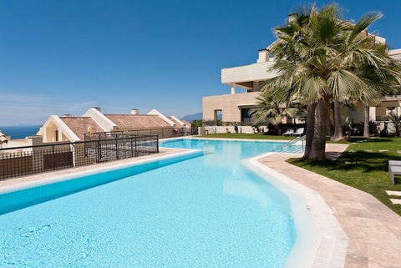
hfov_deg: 81.2
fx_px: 234
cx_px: 200
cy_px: 134
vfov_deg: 59.6
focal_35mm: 21
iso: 200
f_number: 6.3
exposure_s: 1/2000
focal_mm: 21
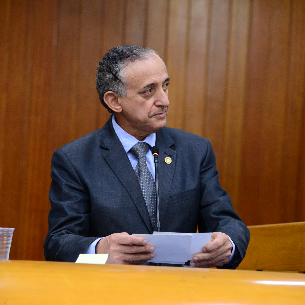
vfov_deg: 11.4
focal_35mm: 153
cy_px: 152
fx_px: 1525
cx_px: 149
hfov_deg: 11.4
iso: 2500
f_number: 4
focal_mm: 120
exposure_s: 1/80
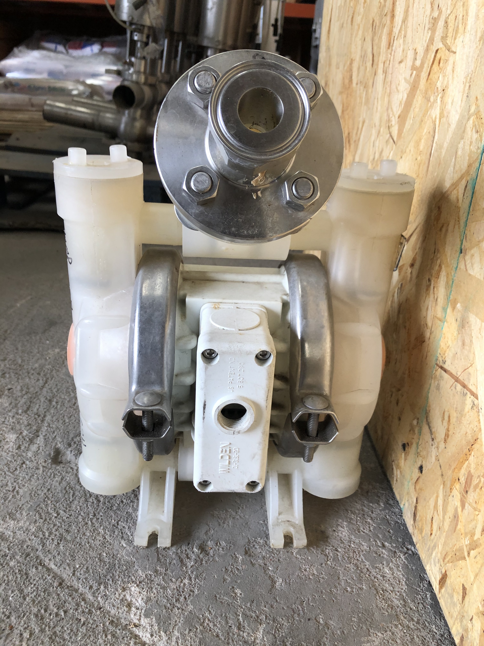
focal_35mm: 28
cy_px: 323
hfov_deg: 49.7
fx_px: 522
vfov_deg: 63.4
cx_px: 242
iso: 25
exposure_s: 1/40
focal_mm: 3.99
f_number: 1.8
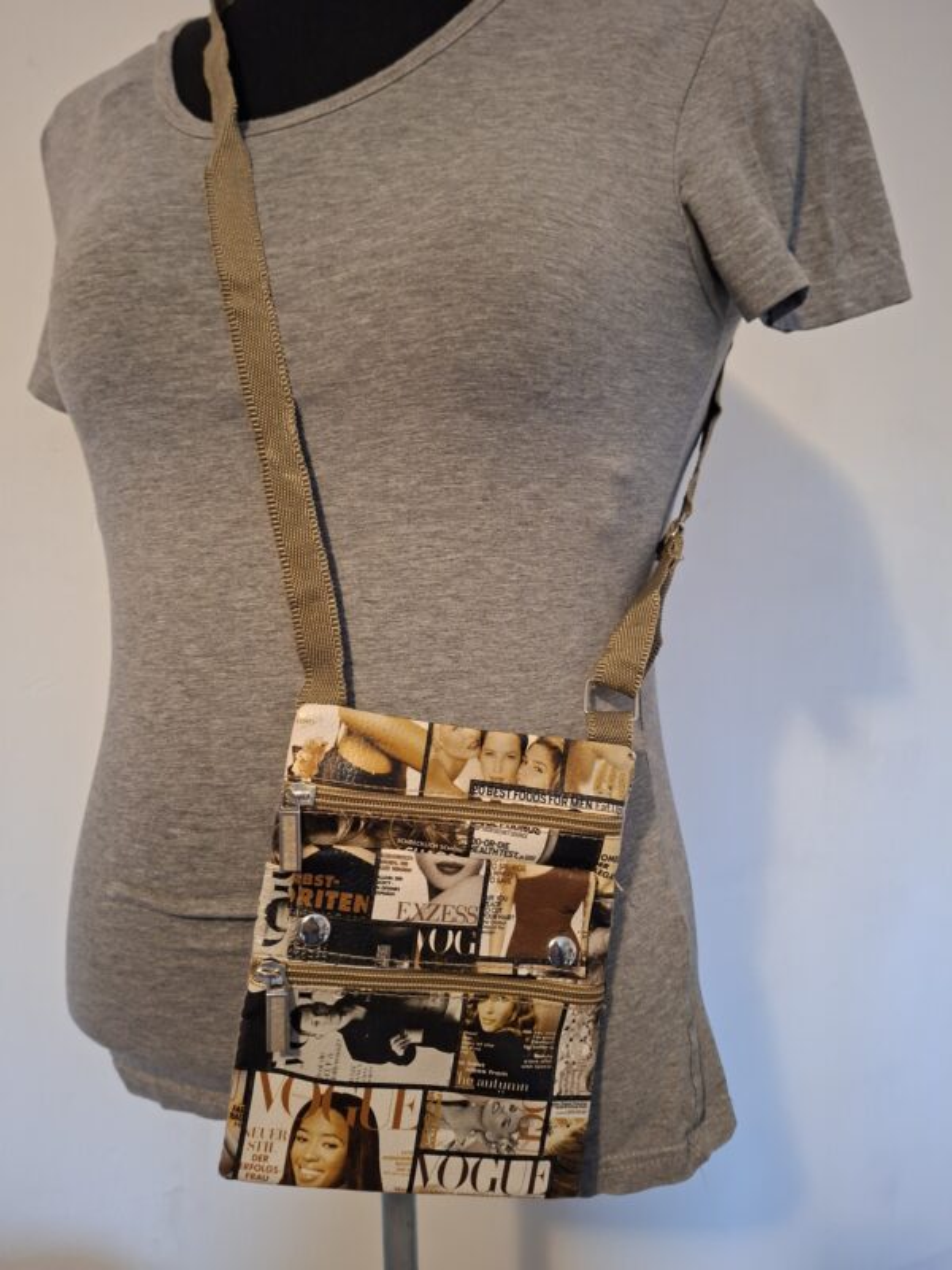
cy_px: 635
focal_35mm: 23
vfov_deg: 73.9
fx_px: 843
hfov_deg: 58.9
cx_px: 476
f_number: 1.8
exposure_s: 1/24
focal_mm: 5.54
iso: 800
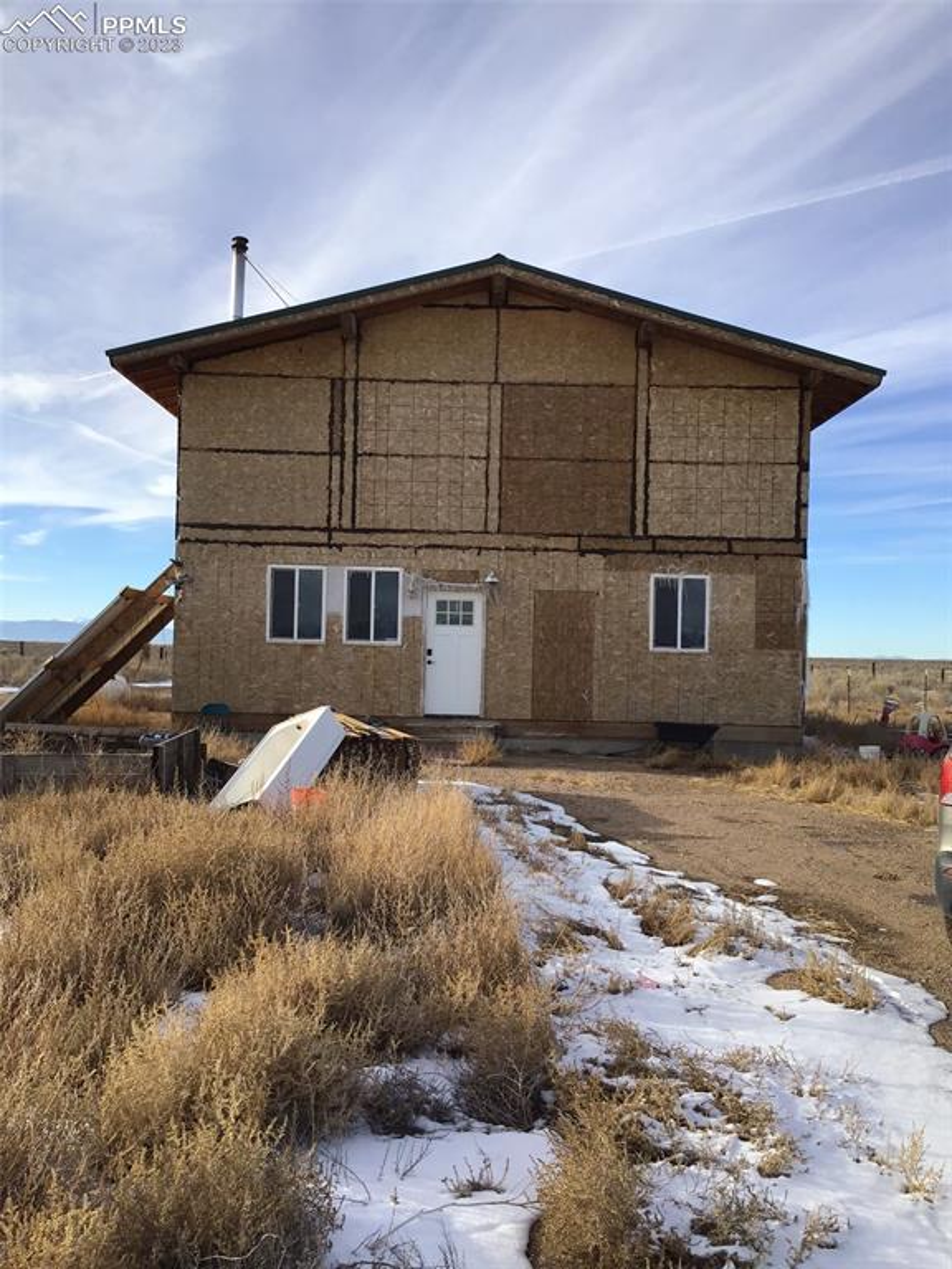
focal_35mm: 31
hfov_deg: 45.4
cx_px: 476
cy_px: 634
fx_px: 1137
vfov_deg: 58.4
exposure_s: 1/815
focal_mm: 3.3
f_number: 2.4
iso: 25
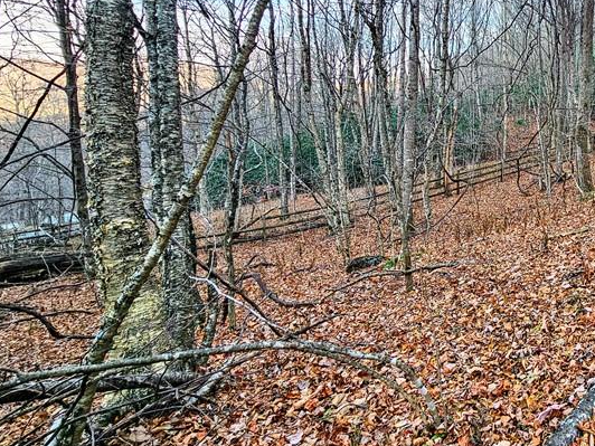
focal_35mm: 25
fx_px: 430
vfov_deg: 53.8
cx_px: 547
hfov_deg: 58.2
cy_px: 148
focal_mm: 2.2
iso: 50
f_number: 2.2
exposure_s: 1/195
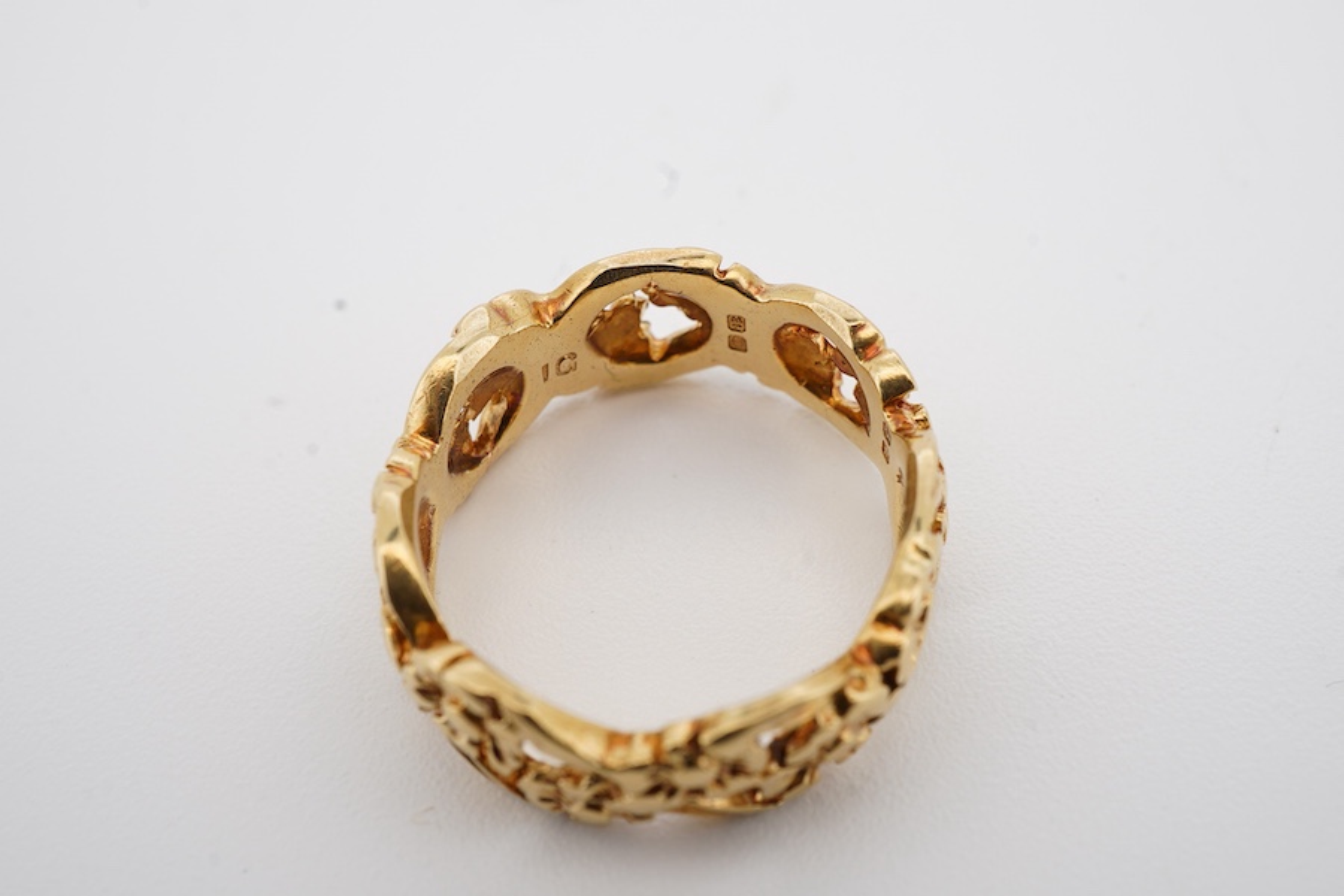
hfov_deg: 43.6
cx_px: 672
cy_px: 448
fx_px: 1680
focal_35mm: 45
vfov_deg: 29.9
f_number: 22
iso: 160
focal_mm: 30
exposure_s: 1/125
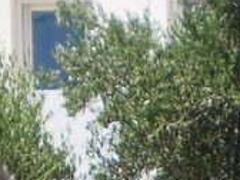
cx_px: 294
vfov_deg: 4.5
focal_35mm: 323
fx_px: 2239
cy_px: 453
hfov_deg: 6.1
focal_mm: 9.3
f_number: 3.9
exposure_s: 1/640
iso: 64
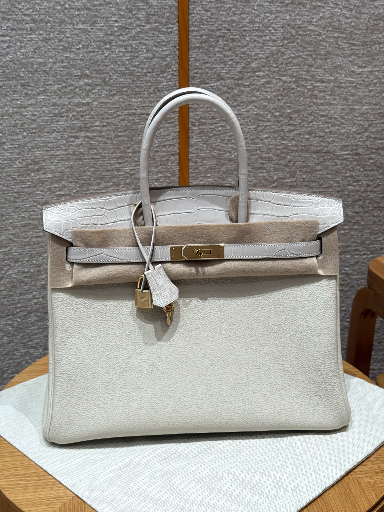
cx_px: 192
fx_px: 710
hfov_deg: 30.3
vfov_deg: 39.7
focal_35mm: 48
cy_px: 256
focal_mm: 6.76
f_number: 1.78
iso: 80
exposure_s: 1/121
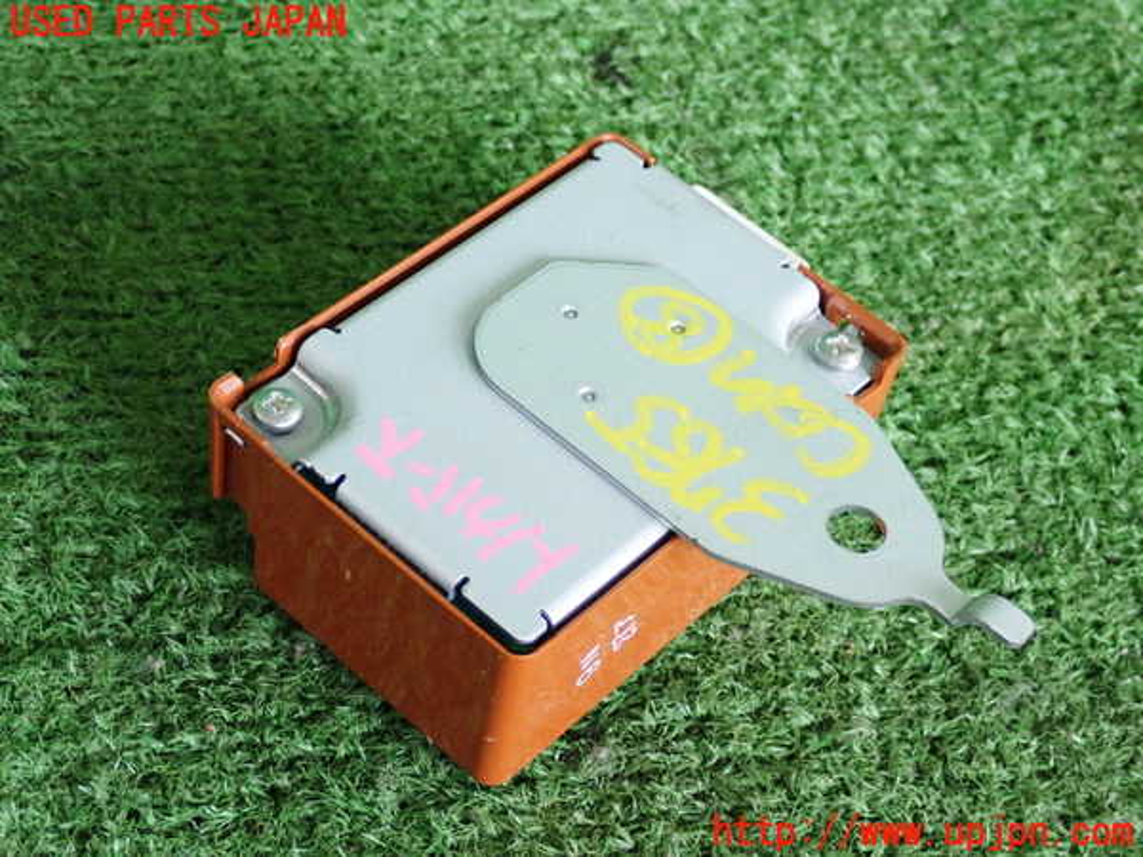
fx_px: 2212
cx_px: 572
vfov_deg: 21.9
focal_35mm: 67
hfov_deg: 29.0
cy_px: 428
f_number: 3.8
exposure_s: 1/125
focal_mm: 11.88
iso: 800
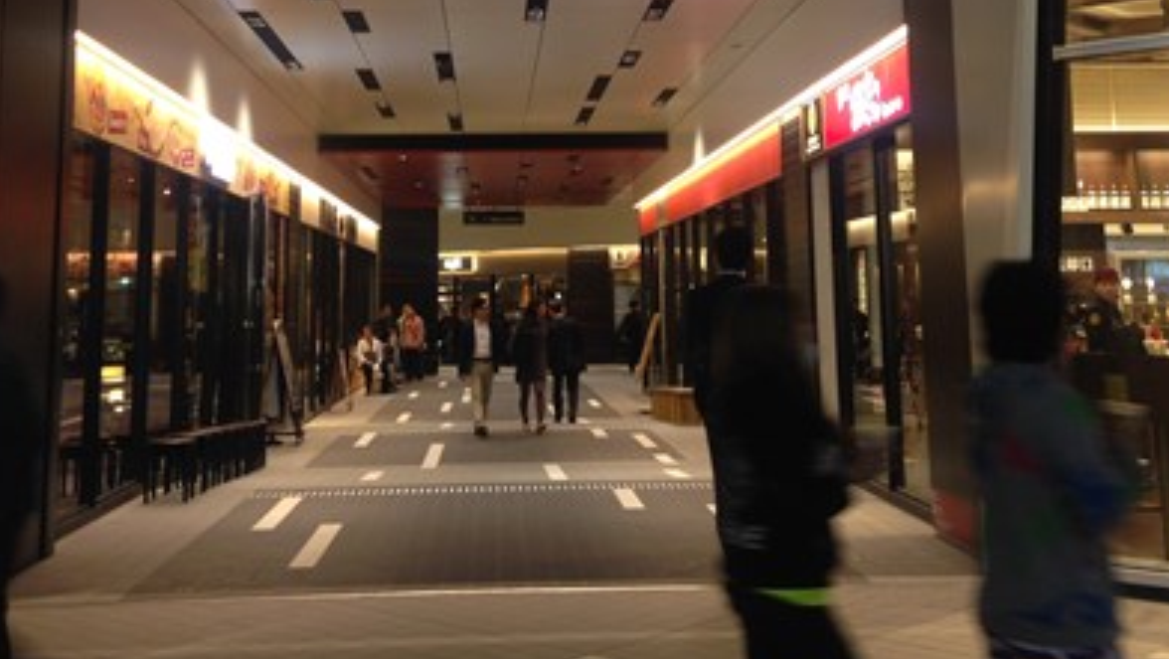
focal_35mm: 55
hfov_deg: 37.8
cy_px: 33
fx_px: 1706
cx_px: 576
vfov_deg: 21.3
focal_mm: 4.12
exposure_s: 1/20
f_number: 2.4
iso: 80
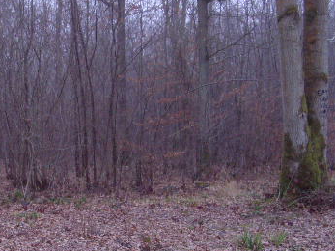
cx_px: 55
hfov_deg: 26.4
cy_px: 157
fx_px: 697
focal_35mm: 72
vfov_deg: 20.4
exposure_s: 1
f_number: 3.5
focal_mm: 6.6
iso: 200
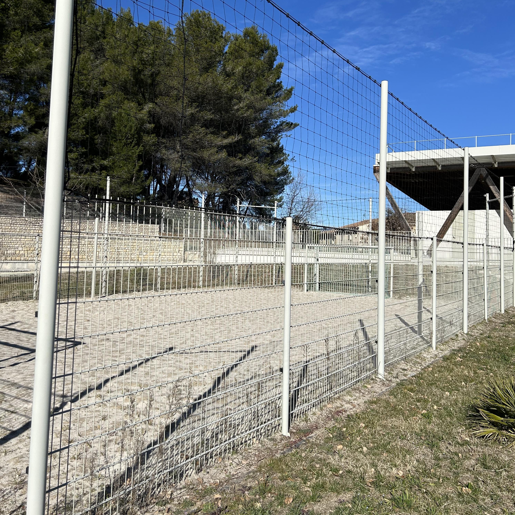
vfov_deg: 52.4
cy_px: 225
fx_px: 522
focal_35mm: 31
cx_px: 258
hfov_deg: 52.5
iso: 50
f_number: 1.5
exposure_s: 1/7463
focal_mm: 5.7
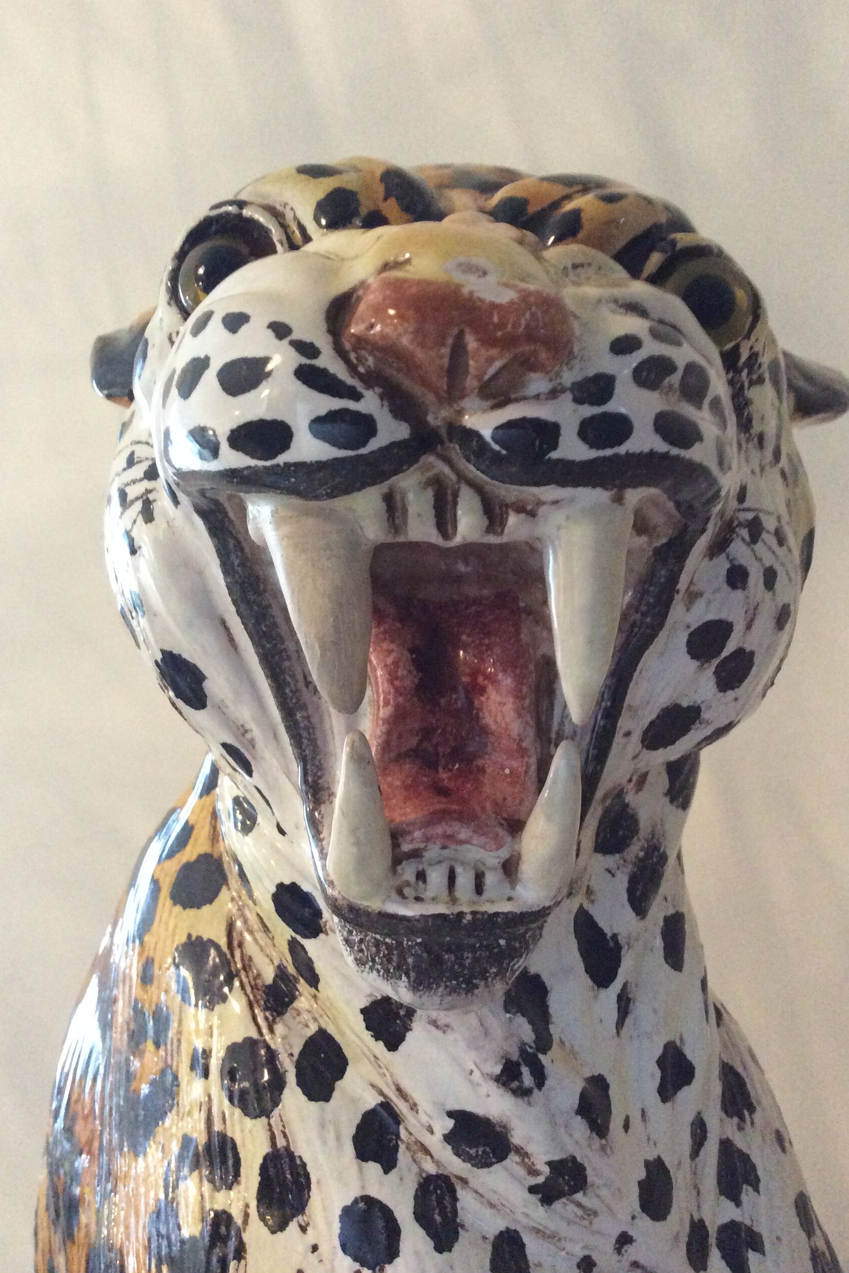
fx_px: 1203
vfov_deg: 55.8
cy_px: 628
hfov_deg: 38.8
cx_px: 465
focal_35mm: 34
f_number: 2.4
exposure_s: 1/20
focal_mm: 3.3
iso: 320
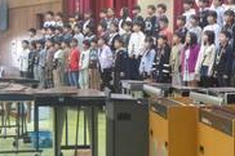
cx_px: 194
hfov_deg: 21.4
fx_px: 613
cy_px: 43
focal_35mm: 94
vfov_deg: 14.5
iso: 800
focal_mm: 8.4
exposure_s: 1/25
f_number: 4.8
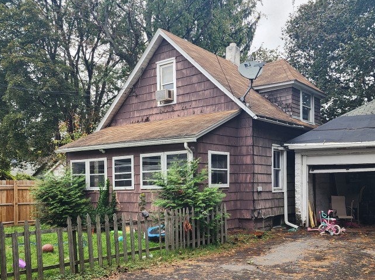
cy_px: 183
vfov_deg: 38.3
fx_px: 401
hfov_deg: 50.0
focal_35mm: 37
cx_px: 215
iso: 25
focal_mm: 6.4
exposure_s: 1/180
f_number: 1.8
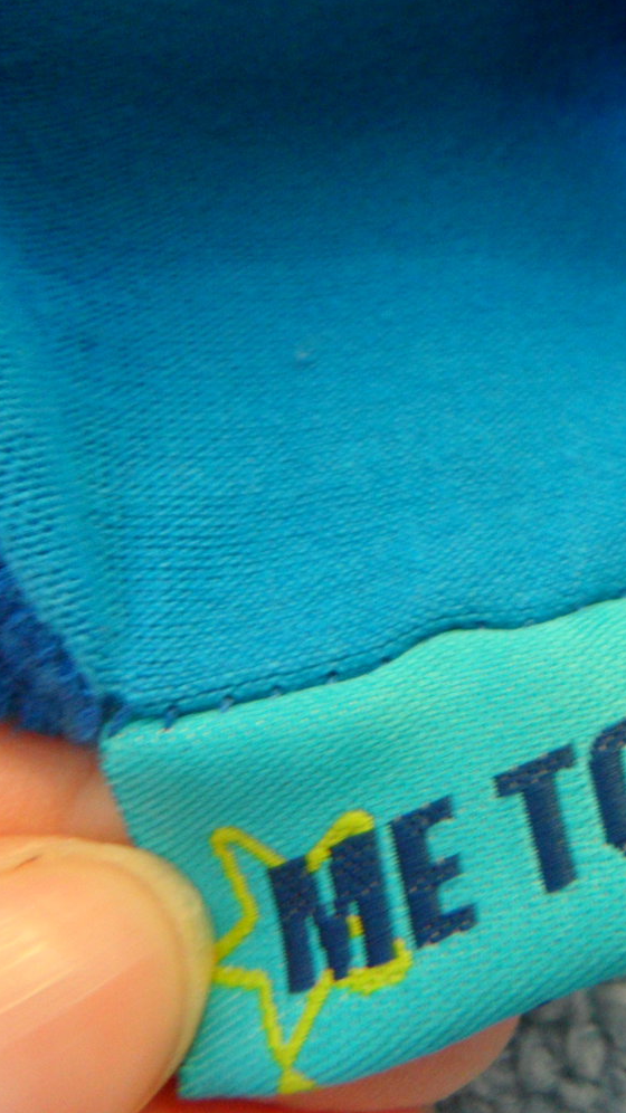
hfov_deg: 32.3
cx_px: 545
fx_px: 1033
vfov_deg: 56.6
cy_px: 555
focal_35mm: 35
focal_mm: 4.1
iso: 240
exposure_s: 1/30
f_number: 2.9
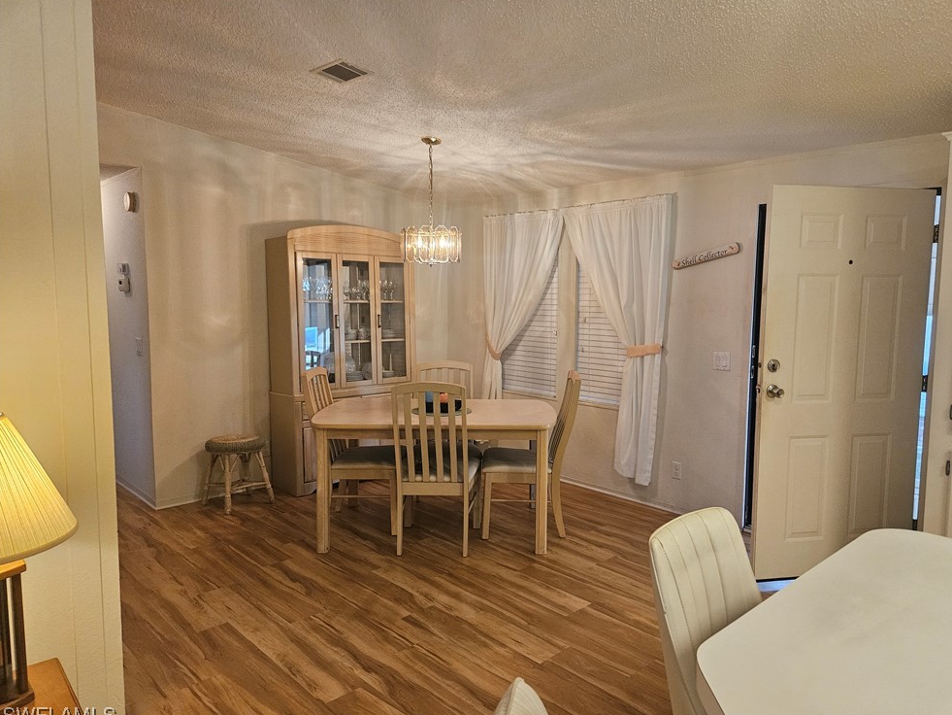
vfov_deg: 56.8
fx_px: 660
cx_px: 494
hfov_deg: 71.6
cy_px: 364
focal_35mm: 24
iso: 500
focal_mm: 5.4
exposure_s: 1/120
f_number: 1.8
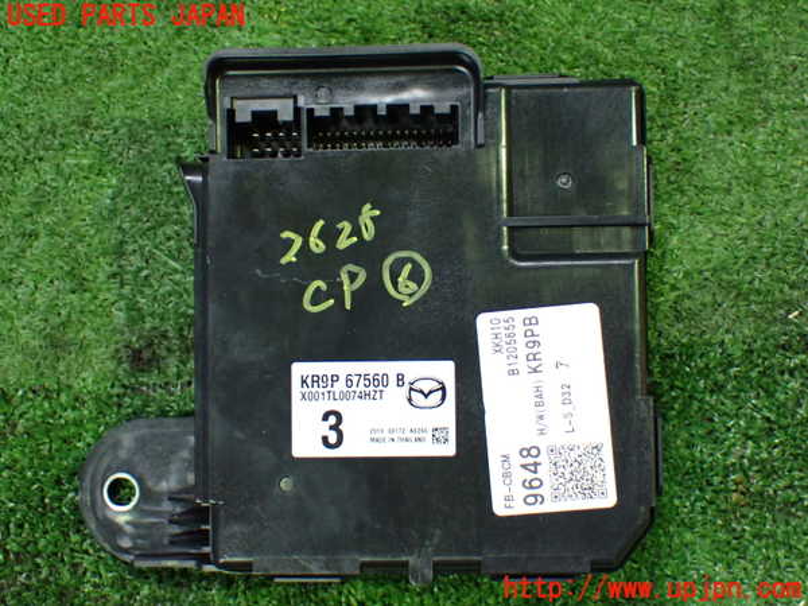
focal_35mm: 50
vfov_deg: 29.1
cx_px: 404
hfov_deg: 38.2
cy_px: 303
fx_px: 1167
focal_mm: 9.01
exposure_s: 1/50
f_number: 3.2
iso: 800
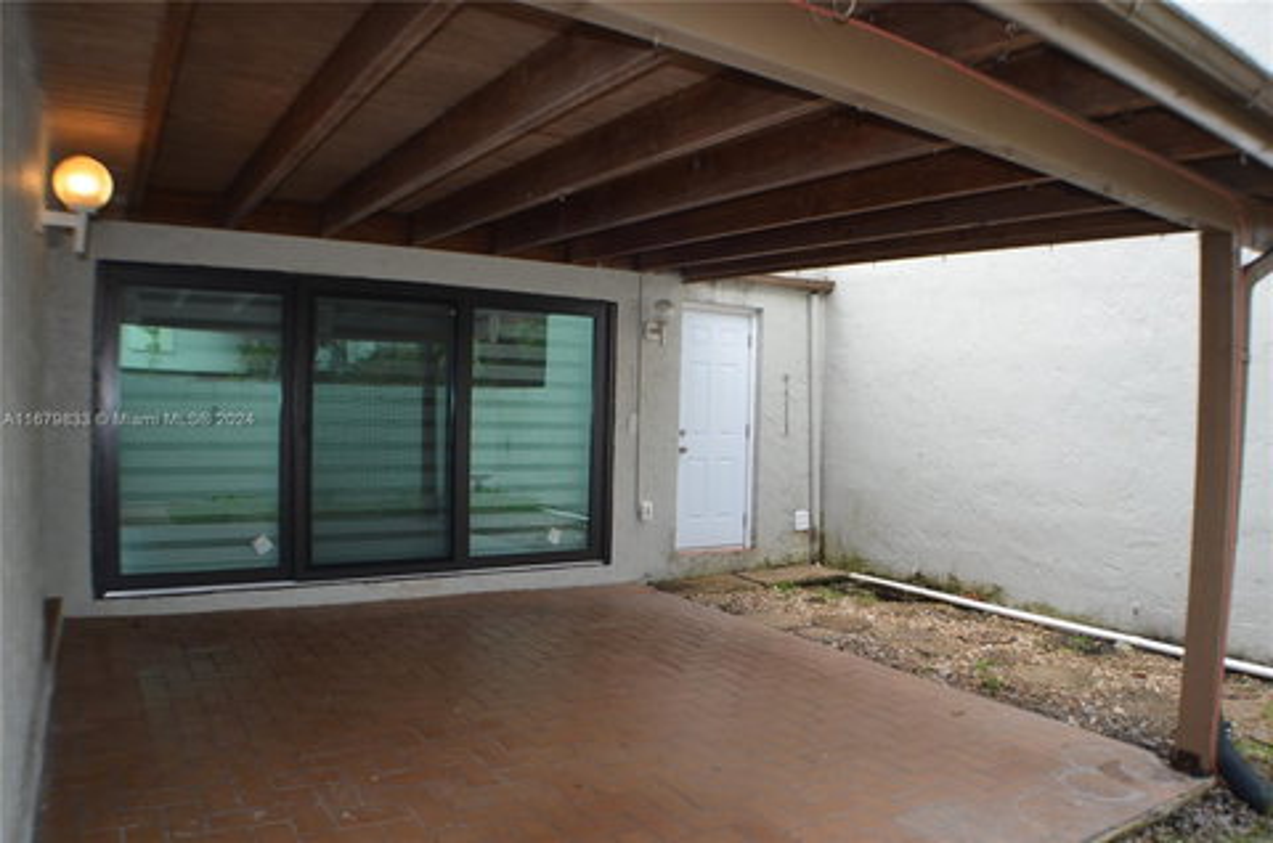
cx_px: 636
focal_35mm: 33
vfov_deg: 39.8
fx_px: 1165
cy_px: 422
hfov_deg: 57.3
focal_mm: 22
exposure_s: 1/200
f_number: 4
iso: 200
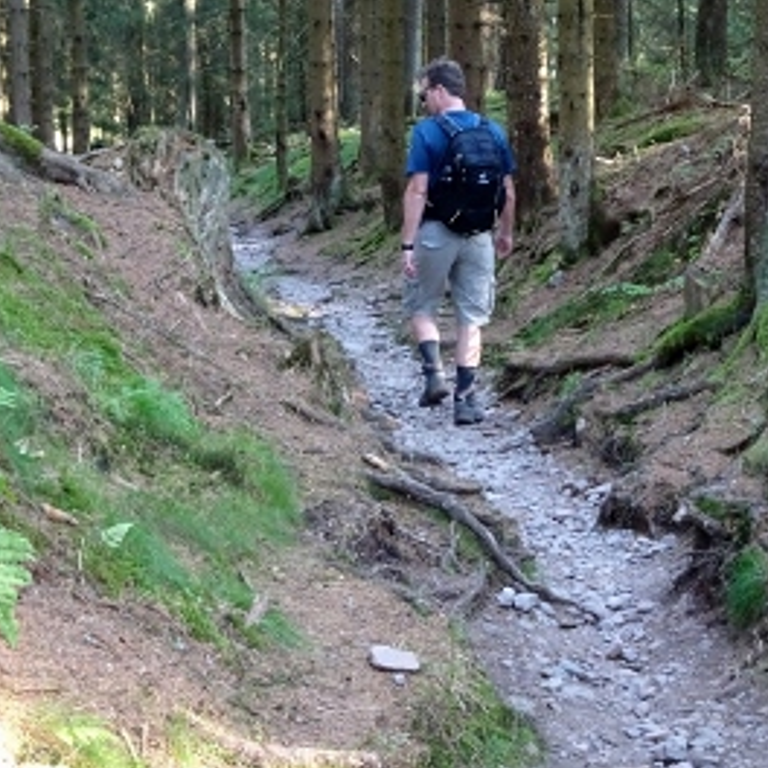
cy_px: 282
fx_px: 2083
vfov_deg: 20.8
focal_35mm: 83
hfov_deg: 20.9
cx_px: 419
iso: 800
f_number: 4.5
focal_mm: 10.59
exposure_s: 1/30
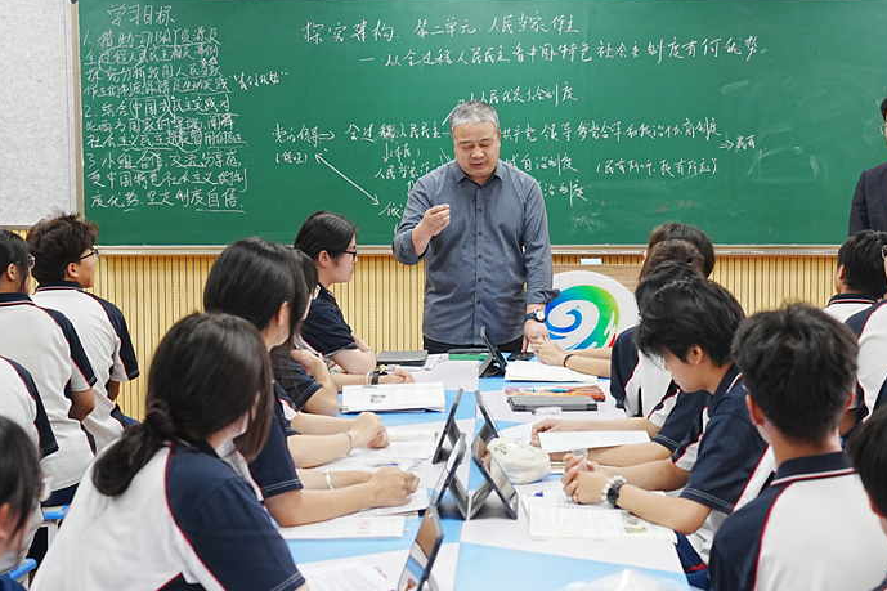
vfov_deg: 18.4
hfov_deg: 27.3
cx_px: 516
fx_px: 1823
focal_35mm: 74
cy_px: 258
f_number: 5
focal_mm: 51
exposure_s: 1/80
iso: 800
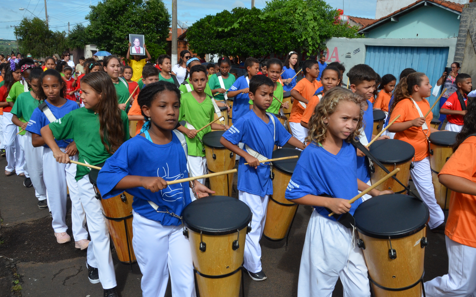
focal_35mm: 33
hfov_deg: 58.9
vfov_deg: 38.8
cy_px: 156
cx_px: 238
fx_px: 422
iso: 800
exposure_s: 1/640
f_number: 13
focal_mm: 21
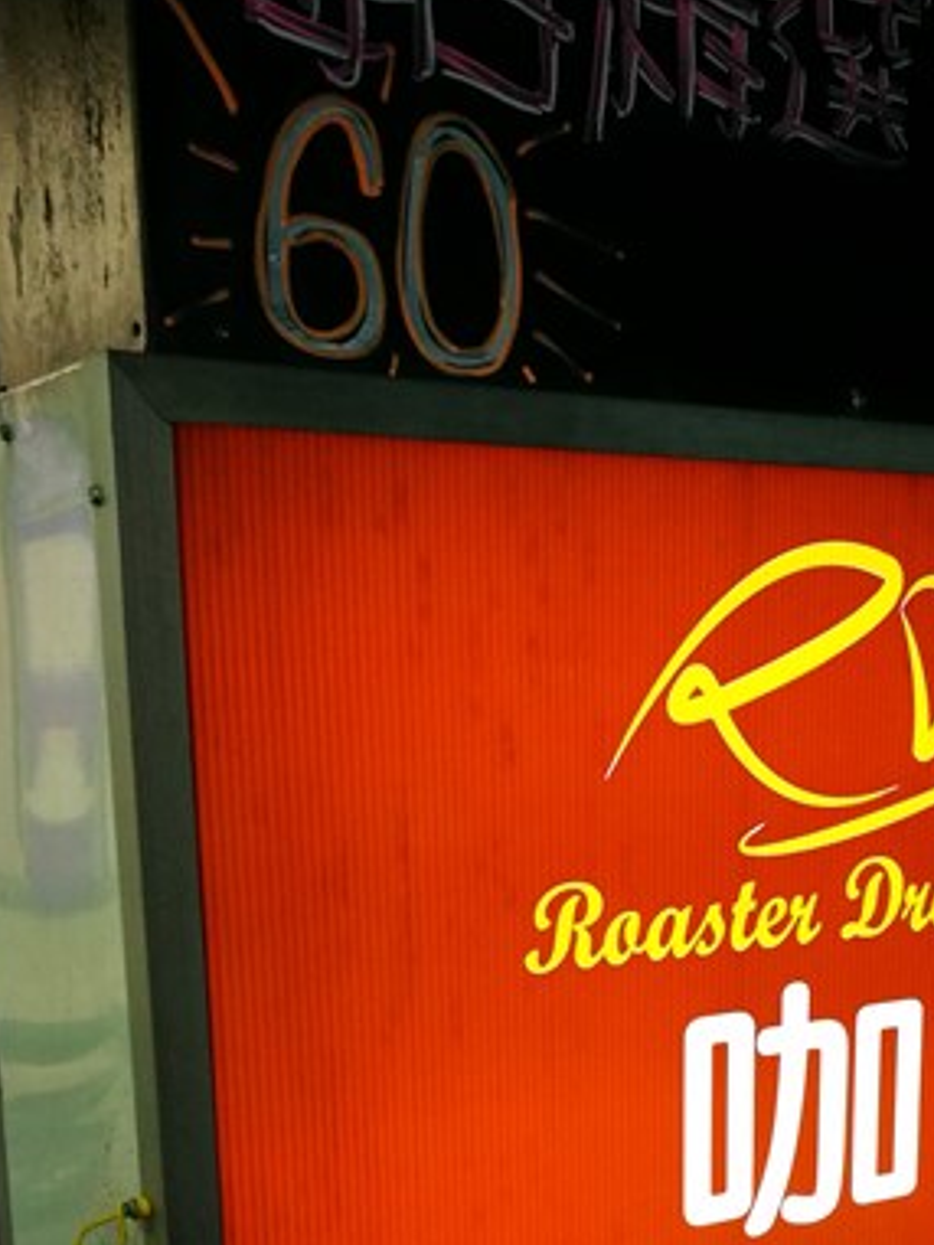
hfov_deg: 28.5
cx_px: 588
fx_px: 1834
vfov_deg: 35.2
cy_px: 1127
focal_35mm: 51
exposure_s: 1/30
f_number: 2.2
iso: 200
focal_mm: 4.5
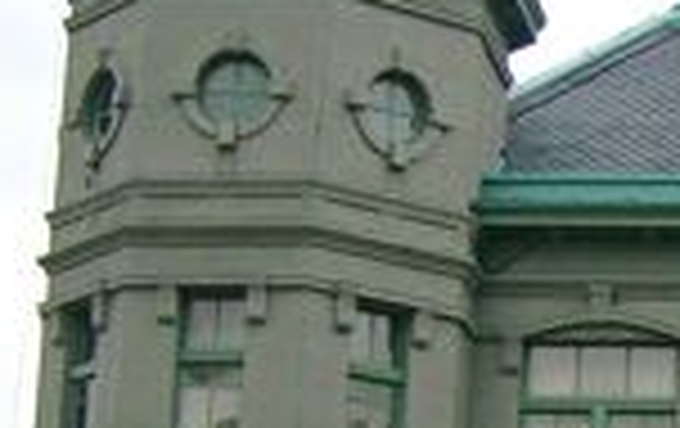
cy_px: 475
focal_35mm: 173
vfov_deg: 7.6
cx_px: 1261
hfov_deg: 11.2
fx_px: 3212
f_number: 2.8
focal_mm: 7.9
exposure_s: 1/160
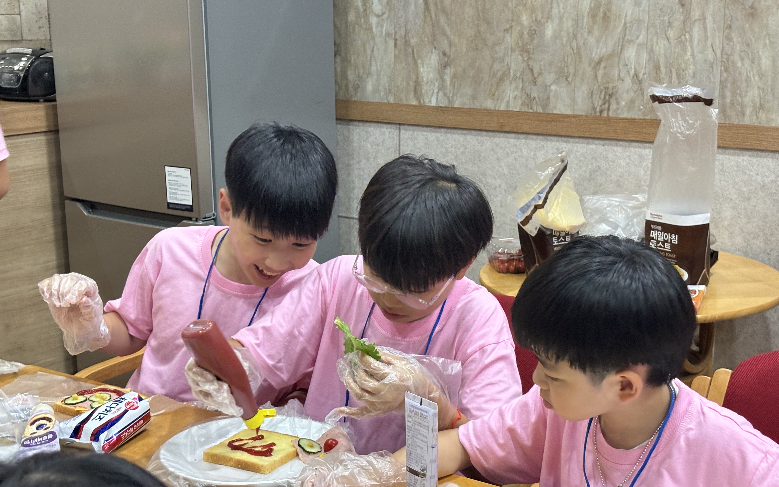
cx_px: 388
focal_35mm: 56
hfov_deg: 36.3
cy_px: 277
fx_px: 1189
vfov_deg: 23.1
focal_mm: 5.96
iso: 200
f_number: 1.6
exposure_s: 1/40
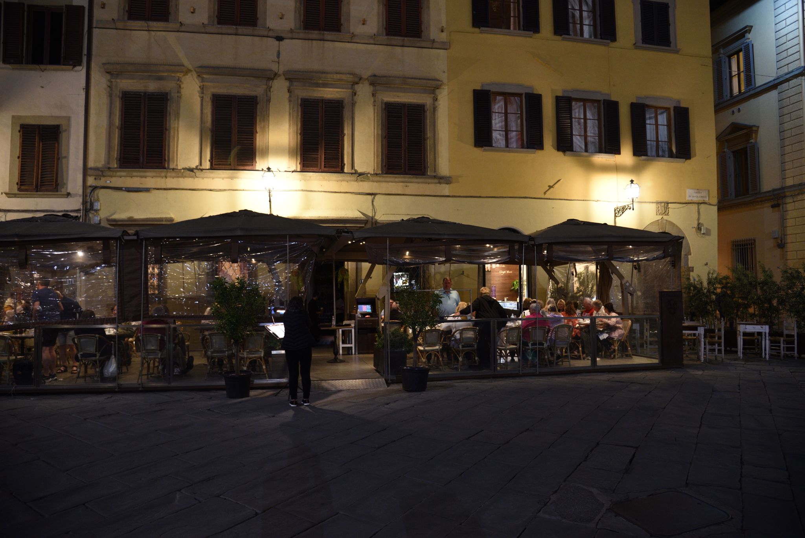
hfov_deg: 73.7
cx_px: 402
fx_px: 537
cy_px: 269
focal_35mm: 24
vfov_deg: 53.2
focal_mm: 24
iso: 1250
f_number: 4
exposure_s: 1/15
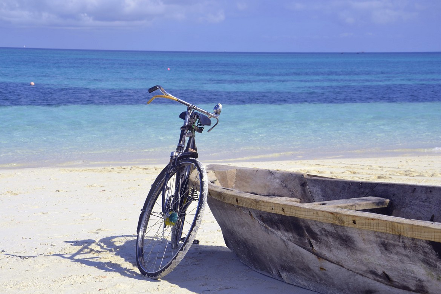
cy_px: 147
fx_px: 882
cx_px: 220
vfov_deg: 18.9
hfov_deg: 28.1
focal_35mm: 72
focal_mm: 48
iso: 100
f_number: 9
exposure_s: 1/320
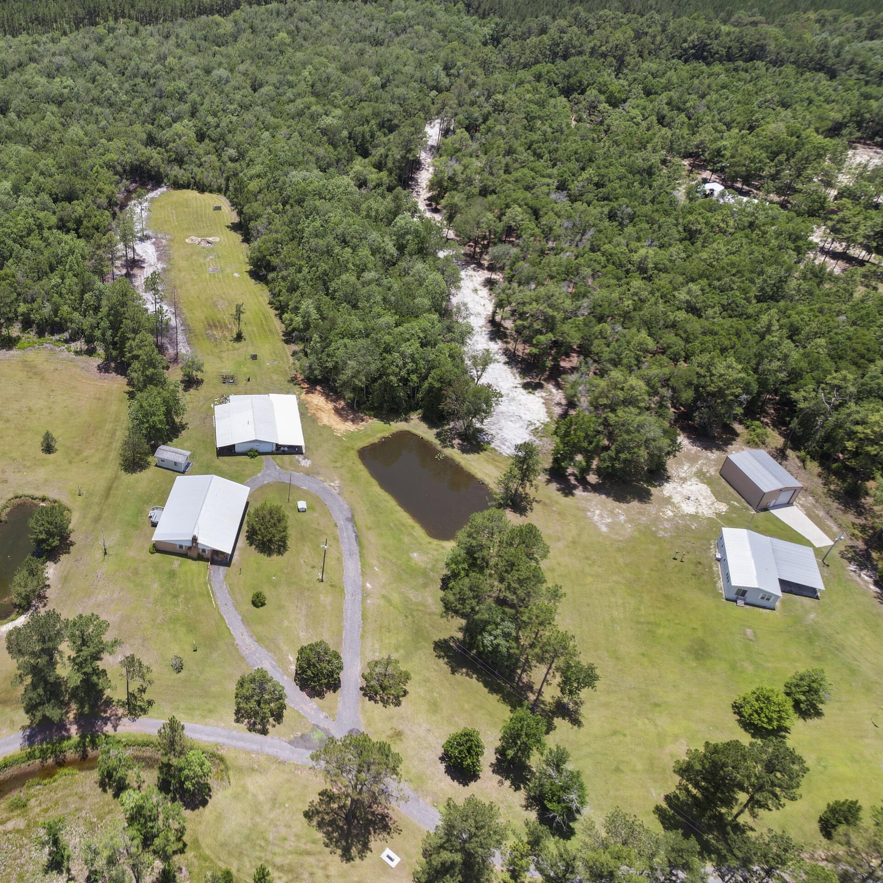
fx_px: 837
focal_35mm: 29
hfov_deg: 53.1
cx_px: 219
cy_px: 431
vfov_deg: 55.6
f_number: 2.8
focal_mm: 8.38
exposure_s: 1/800
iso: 100
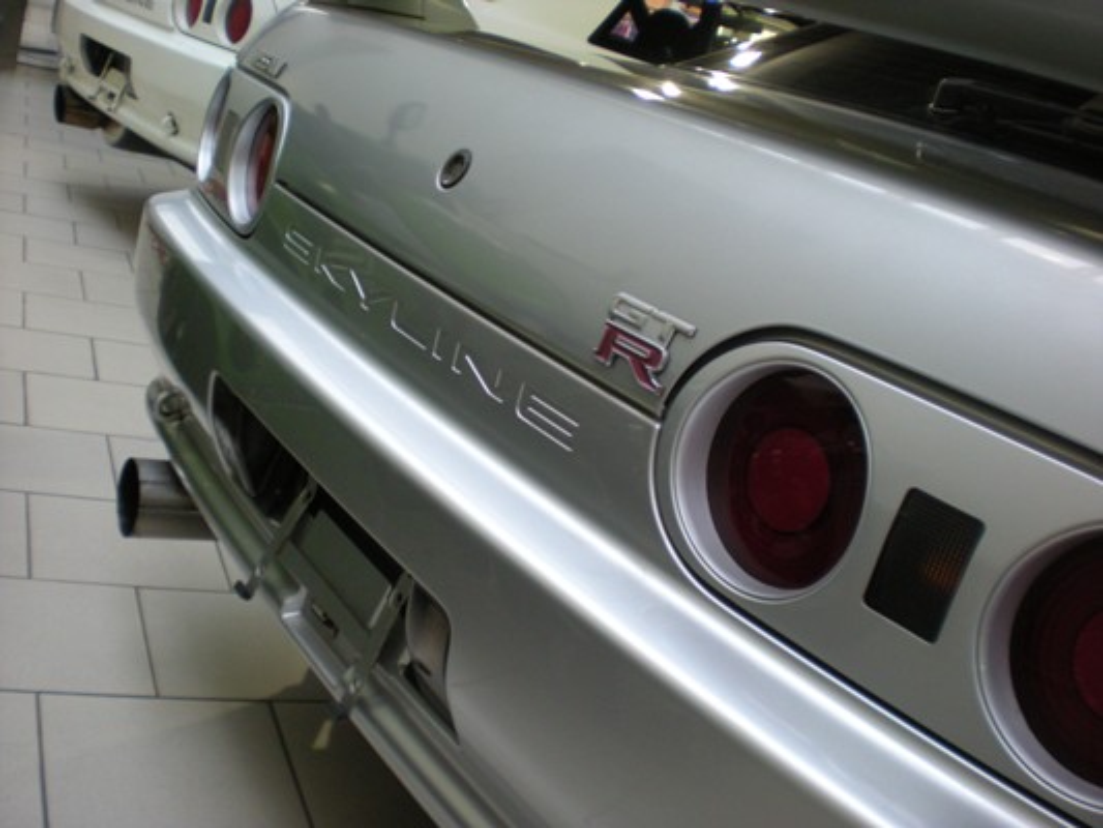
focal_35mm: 38
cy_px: 414
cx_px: 552
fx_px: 1211
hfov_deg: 49.0
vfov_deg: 37.7
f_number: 3.1
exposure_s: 1/41.8
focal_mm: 6.3
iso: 200
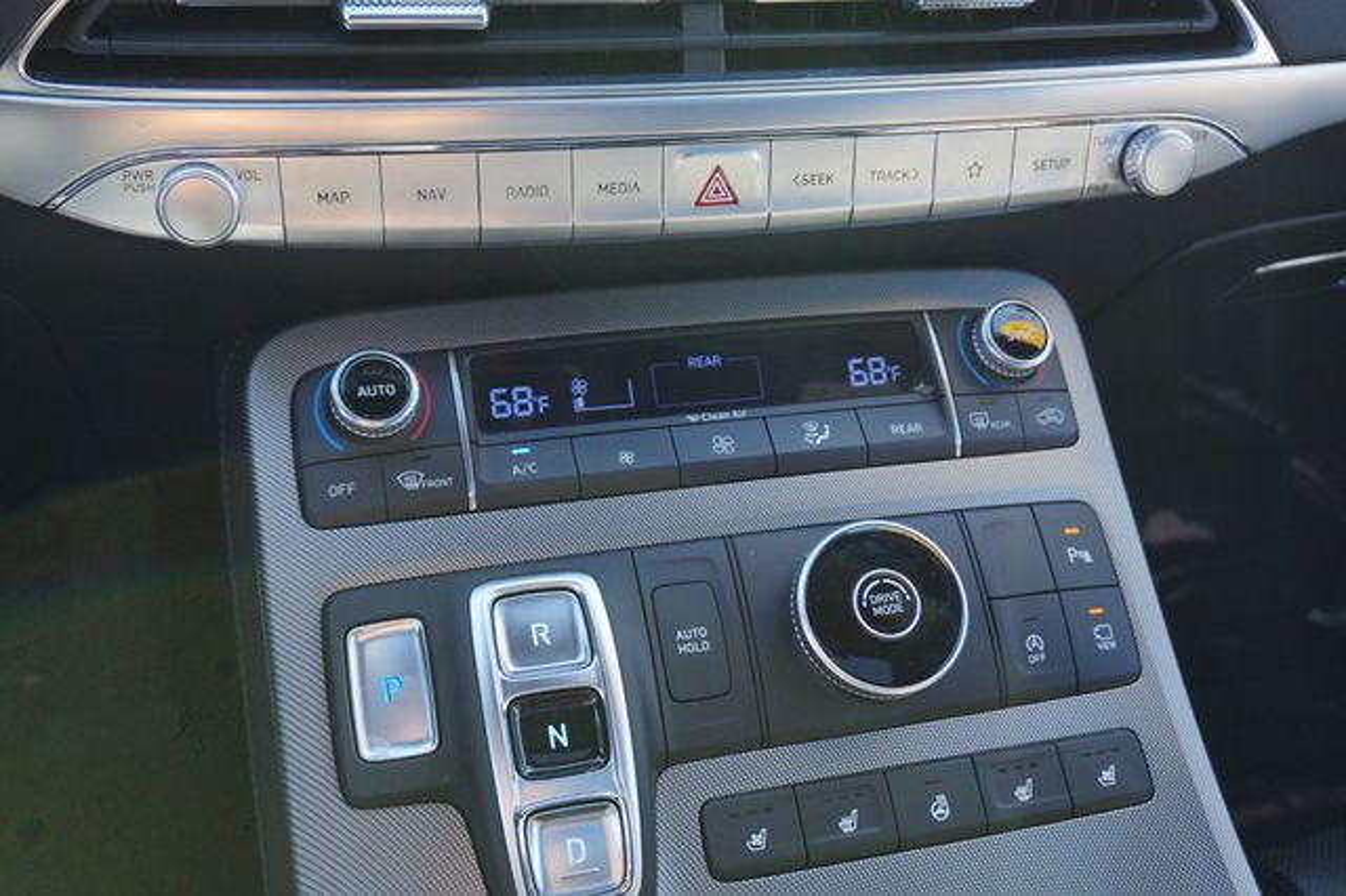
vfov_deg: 35.5
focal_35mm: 38
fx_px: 1401
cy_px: 448
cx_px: 673
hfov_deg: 51.3
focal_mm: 25
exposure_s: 1/60
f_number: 4.5
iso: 250
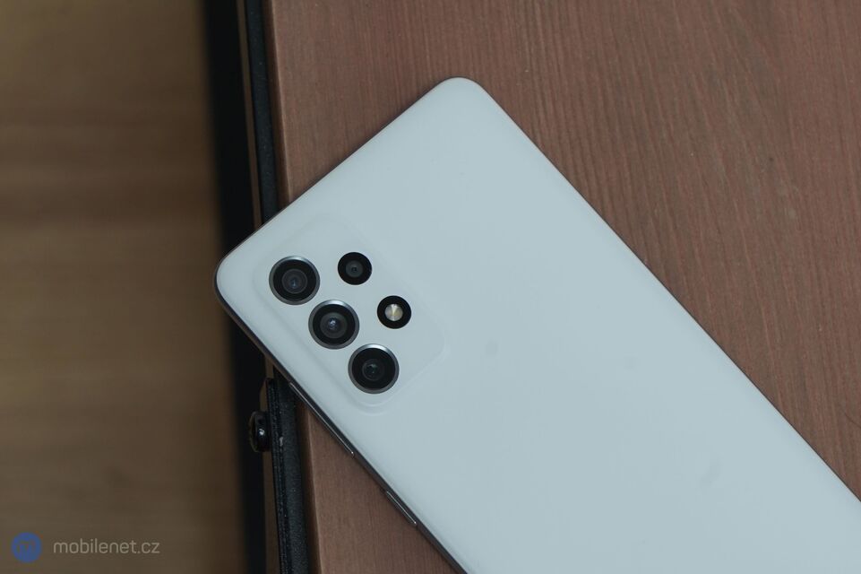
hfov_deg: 29.7
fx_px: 1626
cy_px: 287
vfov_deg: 20.0
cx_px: 430
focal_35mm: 68
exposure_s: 1/160
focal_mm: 68
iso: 1000
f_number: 7.1
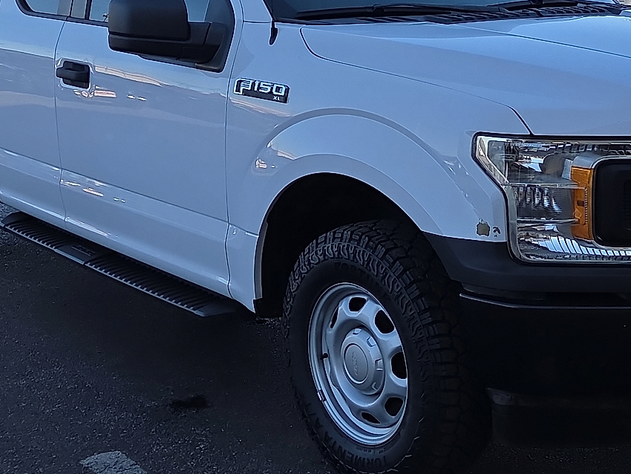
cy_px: 145
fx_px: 1167
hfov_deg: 30.2
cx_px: 382
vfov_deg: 22.8
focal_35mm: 64
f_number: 1.8
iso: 25
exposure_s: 1/1000
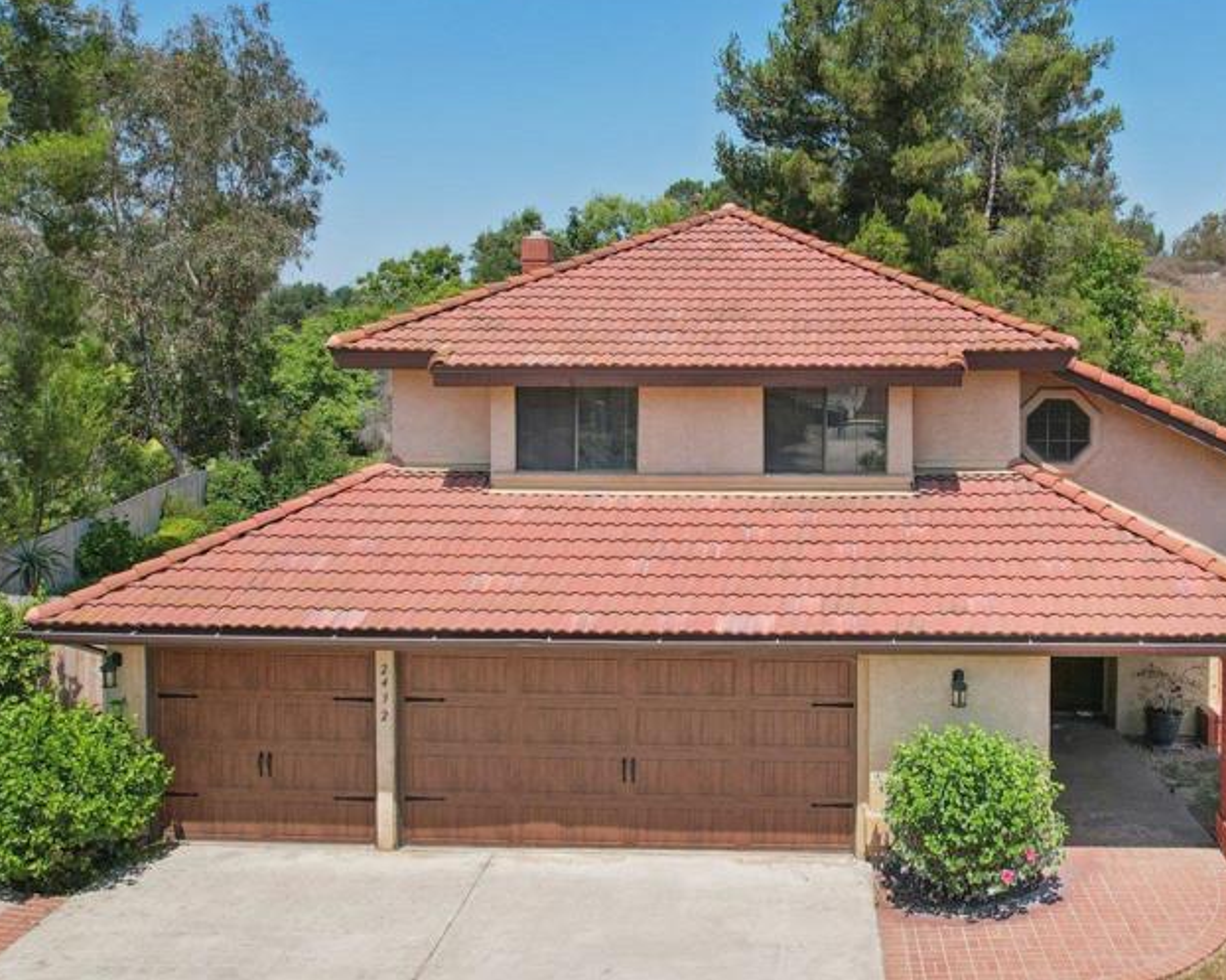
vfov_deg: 43.3
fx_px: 1233
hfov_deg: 52.0
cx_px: 806
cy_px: 487
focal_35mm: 34
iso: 100
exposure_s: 1/2500
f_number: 2.8
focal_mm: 8.38
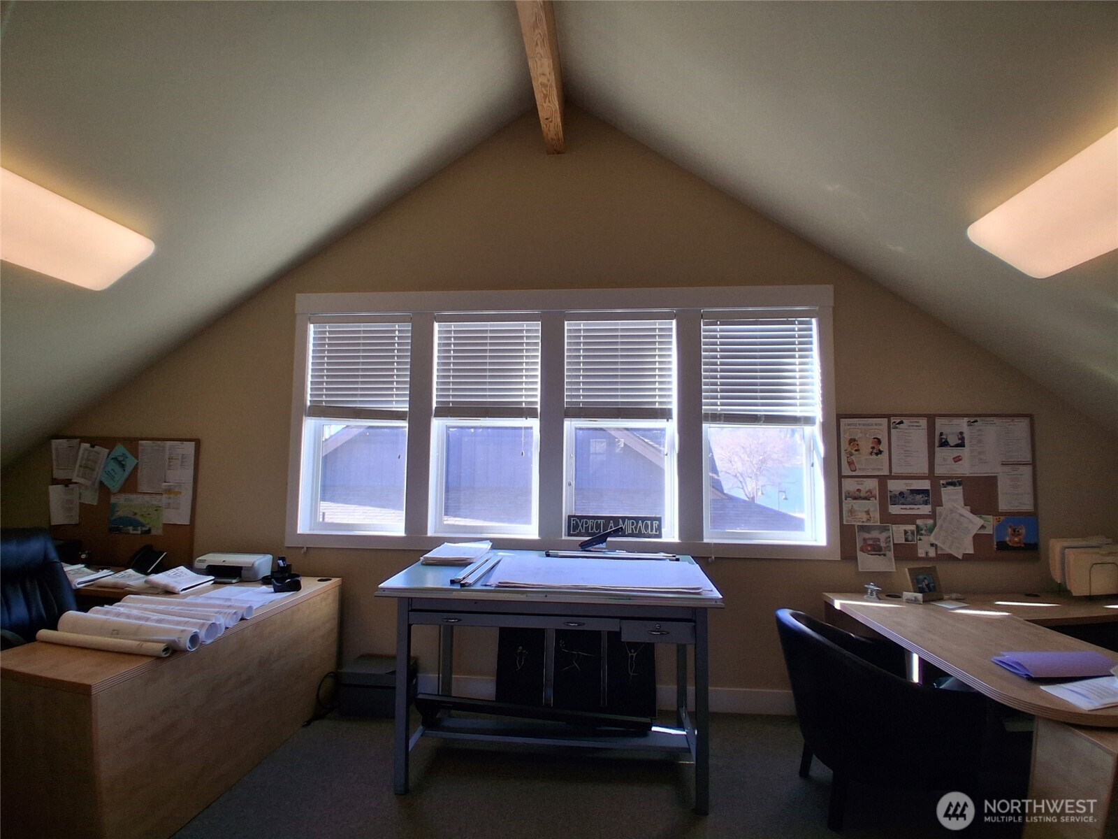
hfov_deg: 91.0
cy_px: 420
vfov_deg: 74.7
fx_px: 549
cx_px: 559
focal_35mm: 17
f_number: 2.2
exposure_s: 1/100
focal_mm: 1.4
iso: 50
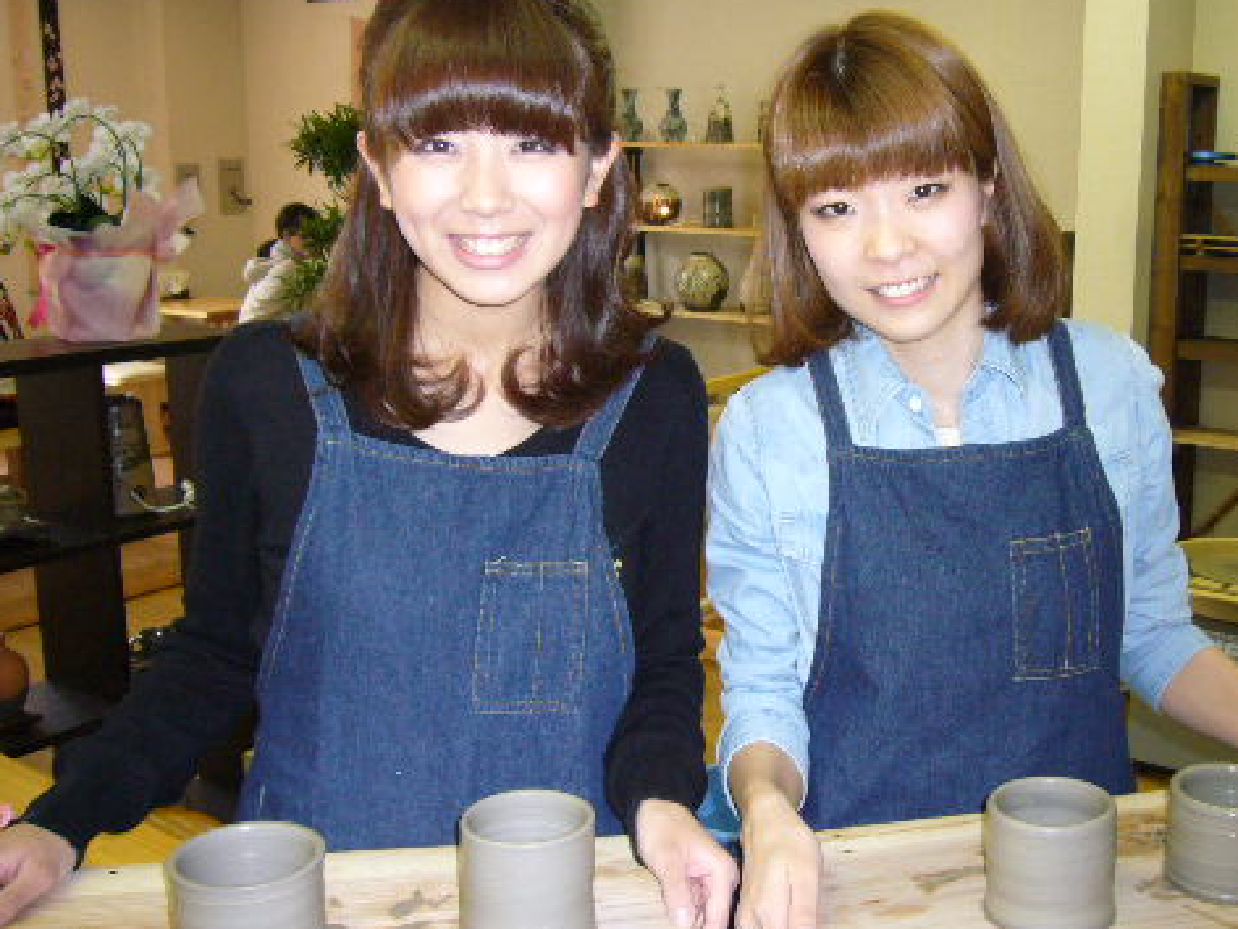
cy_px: 423
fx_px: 1359
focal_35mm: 38
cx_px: 732
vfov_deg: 37.7
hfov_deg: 48.7
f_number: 2.8
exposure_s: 1/30
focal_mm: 4.6
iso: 160
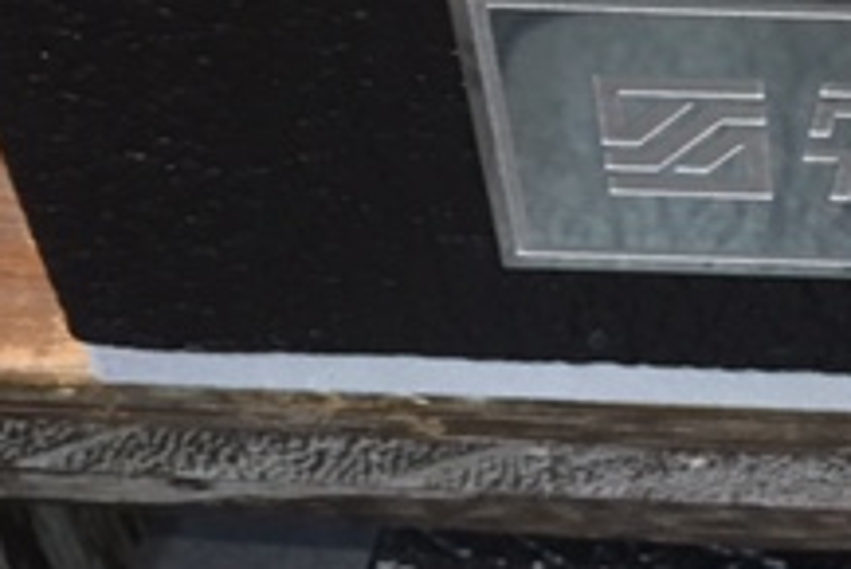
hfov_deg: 21.5
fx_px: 2105
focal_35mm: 89
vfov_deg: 14.9
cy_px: -86
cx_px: 969
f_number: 2.2
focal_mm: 4.15
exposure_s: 1/30
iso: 125
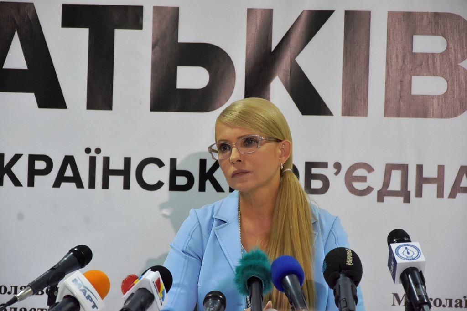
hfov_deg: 13.0
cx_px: 234
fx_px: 2043
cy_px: 156
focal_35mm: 158
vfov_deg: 8.7
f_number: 5.6
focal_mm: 105
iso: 1400
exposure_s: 1/60
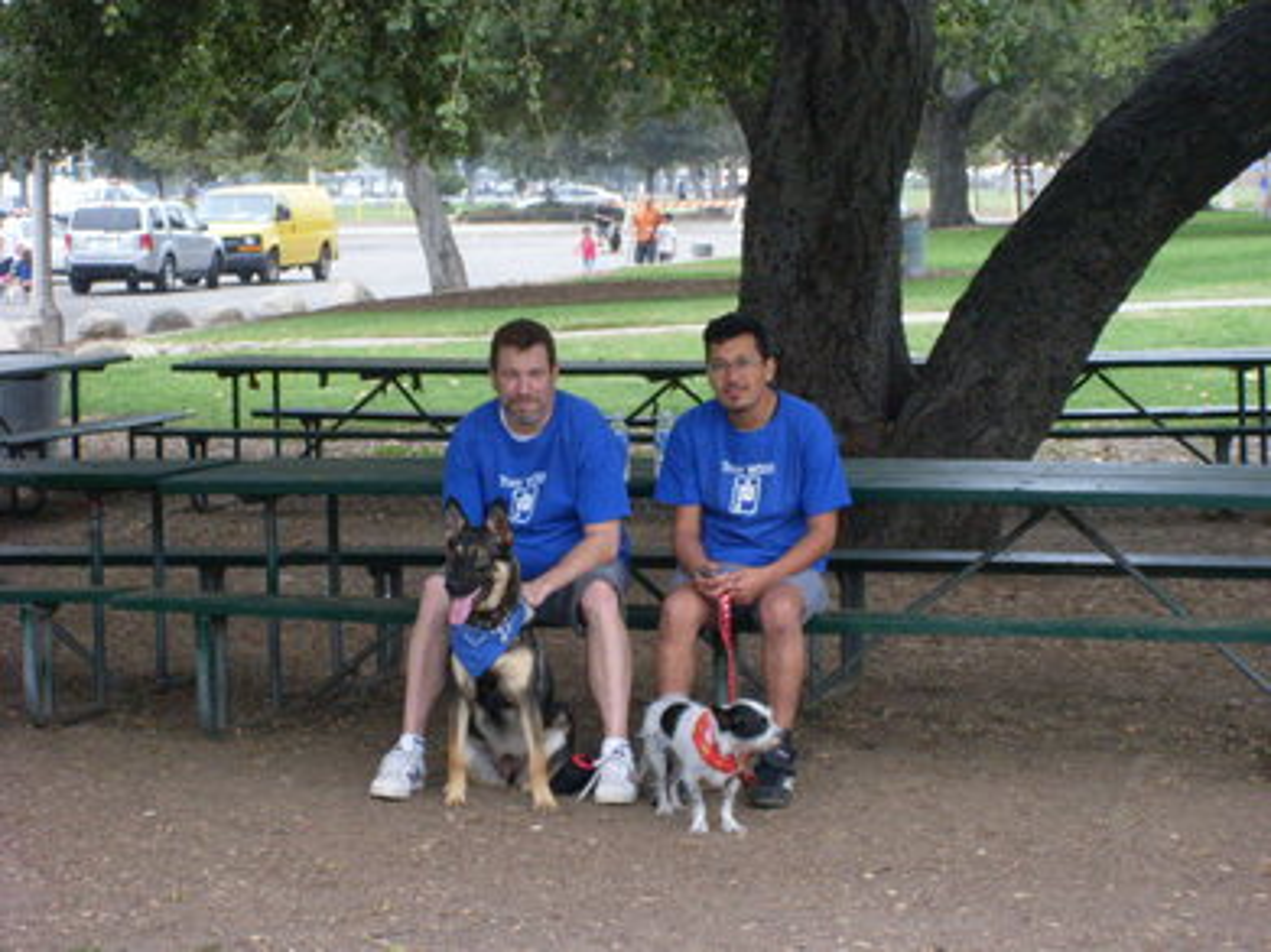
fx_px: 4184
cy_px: 476
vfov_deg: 13.0
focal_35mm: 114
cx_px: 636
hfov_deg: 17.3
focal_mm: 18.9
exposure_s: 1/90
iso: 240
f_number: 5.6
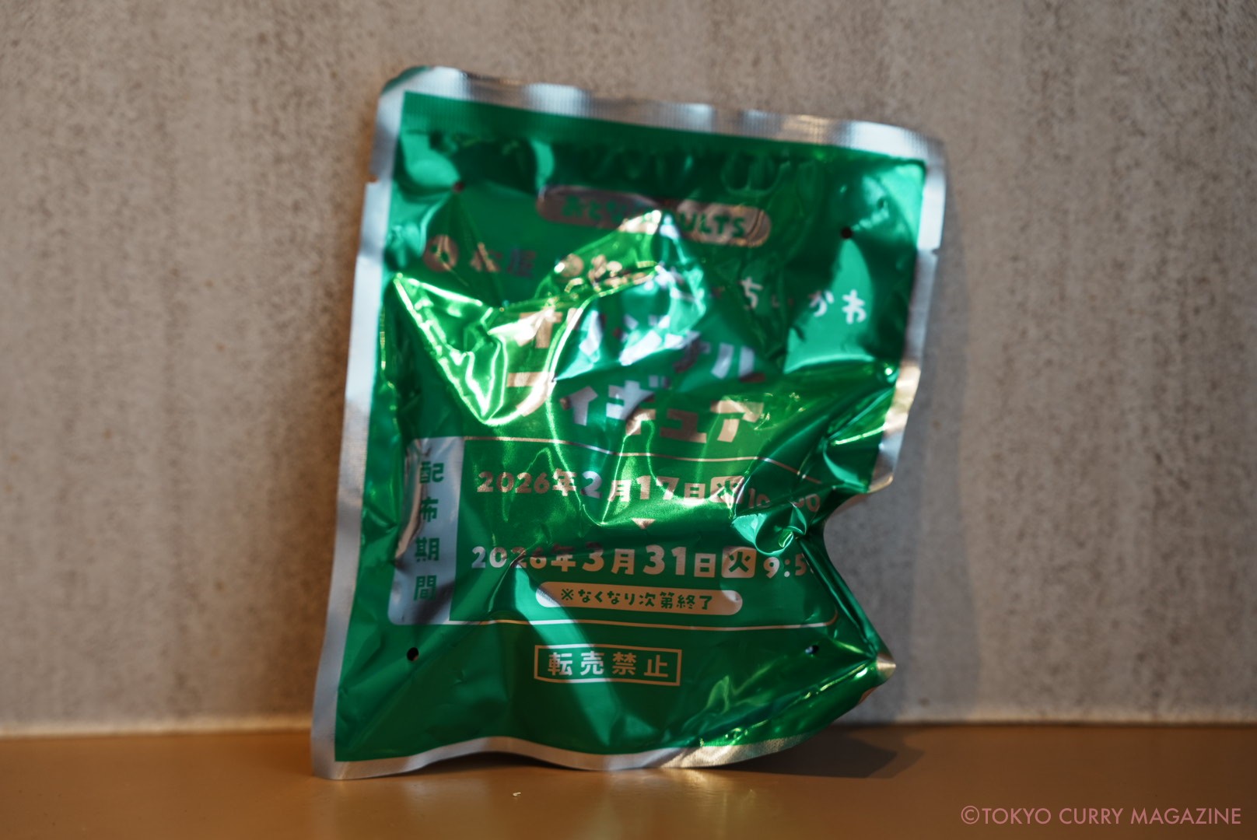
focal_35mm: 57
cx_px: 628
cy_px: 420
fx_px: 1992
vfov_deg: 23.8
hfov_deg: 35.0
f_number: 2.8
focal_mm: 57
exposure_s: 1/500
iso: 400
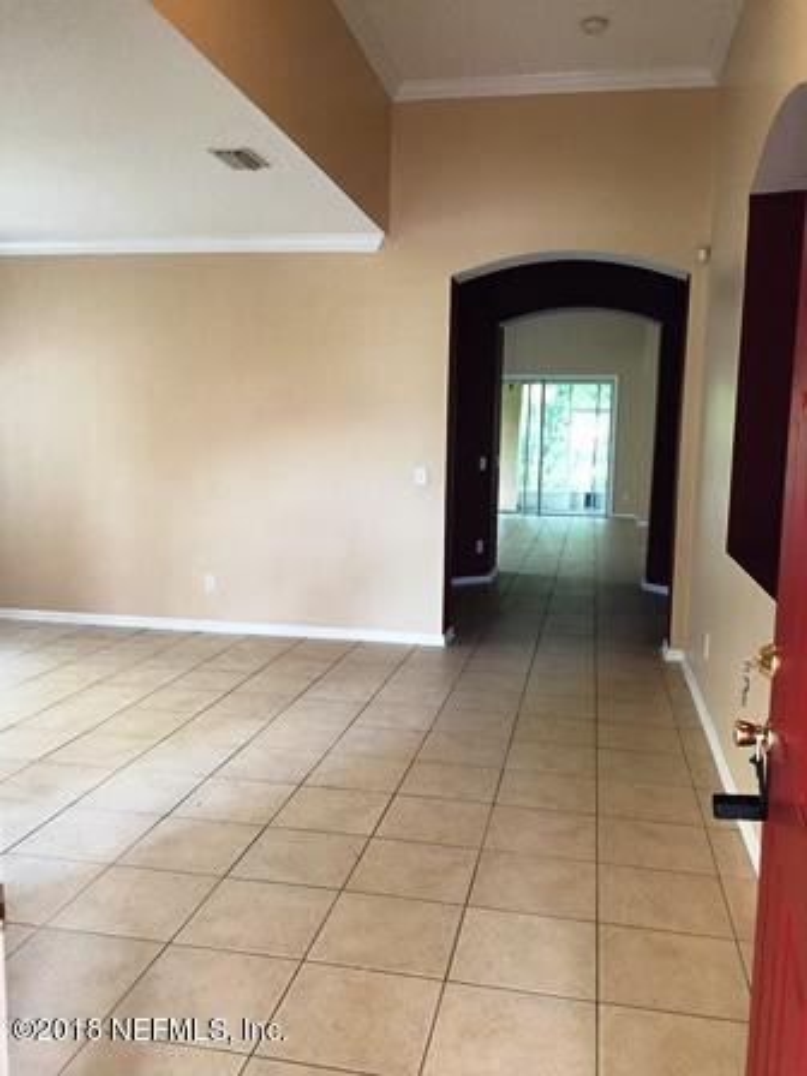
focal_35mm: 29
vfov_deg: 61.7
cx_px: 404
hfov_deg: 48.2
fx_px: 901
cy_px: 538
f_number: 2.2
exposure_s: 1/30
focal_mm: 4.15
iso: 160
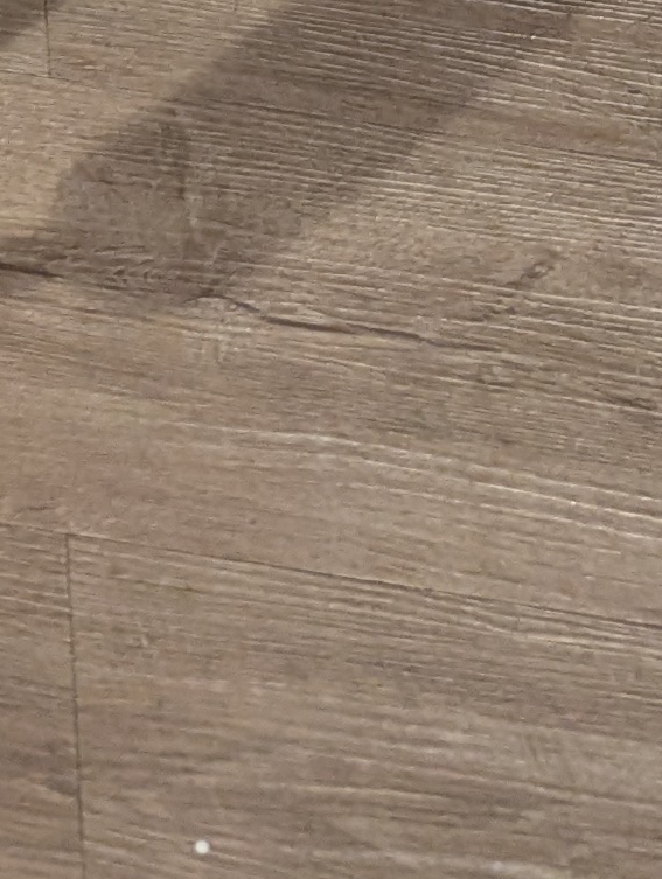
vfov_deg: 11.8
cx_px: -767
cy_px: -1335
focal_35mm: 130
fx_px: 3306
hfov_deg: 10.3
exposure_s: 1/346
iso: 636
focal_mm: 6.81
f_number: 1.85
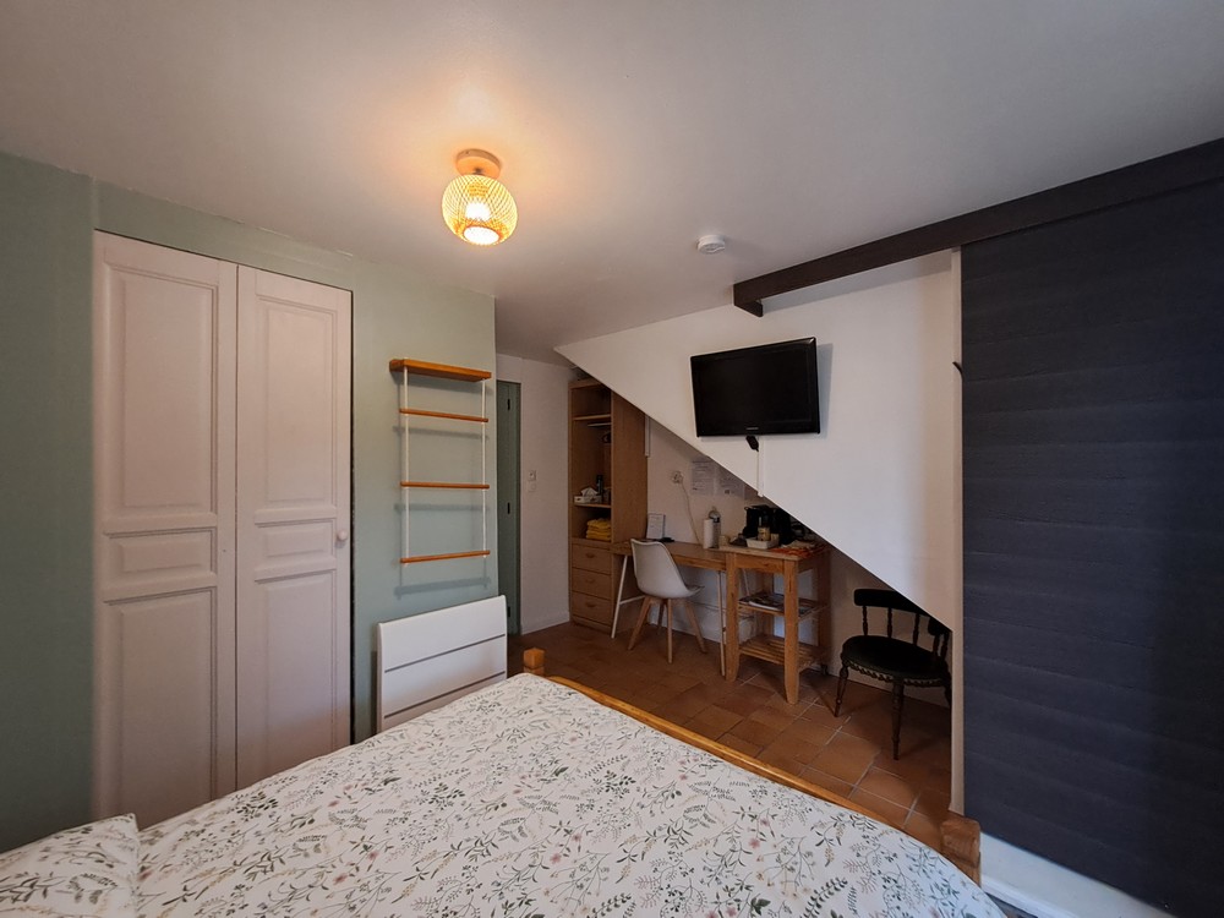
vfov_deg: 89.9
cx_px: 612
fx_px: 460
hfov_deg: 106.2
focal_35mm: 13
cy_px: 459
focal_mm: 1.42
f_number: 2.2
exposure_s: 1/25
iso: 200
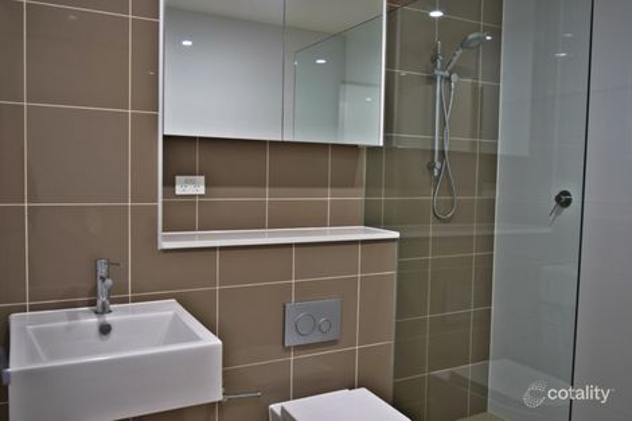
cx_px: 316
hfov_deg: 61.9
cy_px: 210
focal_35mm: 30
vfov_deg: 43.6
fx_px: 526
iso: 400
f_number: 4
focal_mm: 20
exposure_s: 1/60
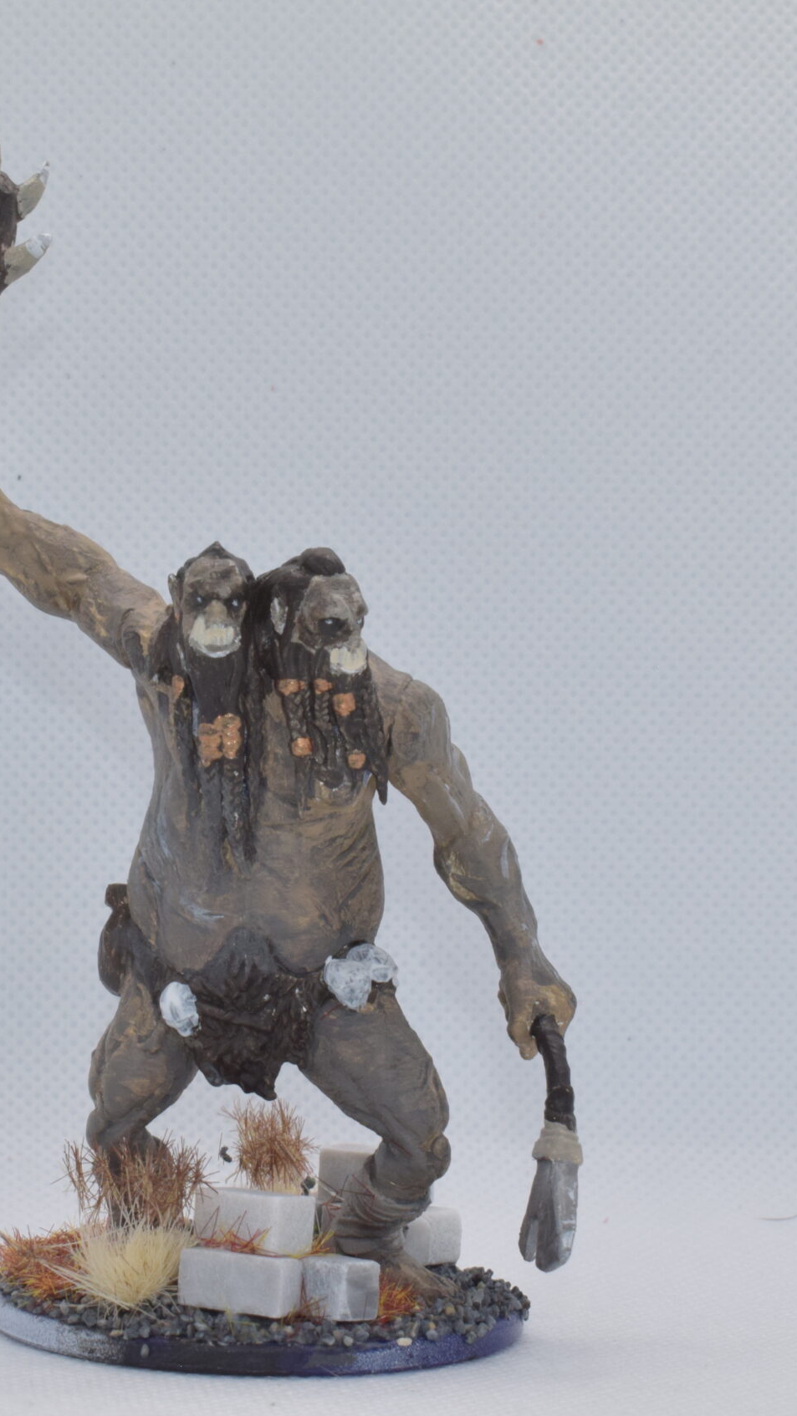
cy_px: 710
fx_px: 3569
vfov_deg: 22.5
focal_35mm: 95
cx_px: 251
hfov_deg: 12.7
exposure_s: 1/125
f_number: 16
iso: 800
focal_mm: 40
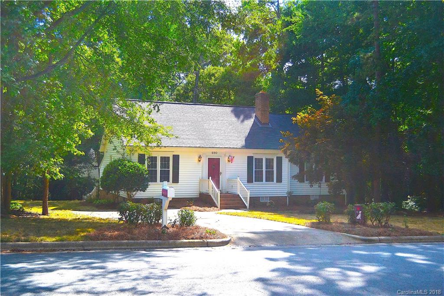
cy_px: 148
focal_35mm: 39
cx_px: 222
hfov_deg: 49.6
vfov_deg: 34.2
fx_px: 481
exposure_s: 1/1000
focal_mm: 26
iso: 400
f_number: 4.5
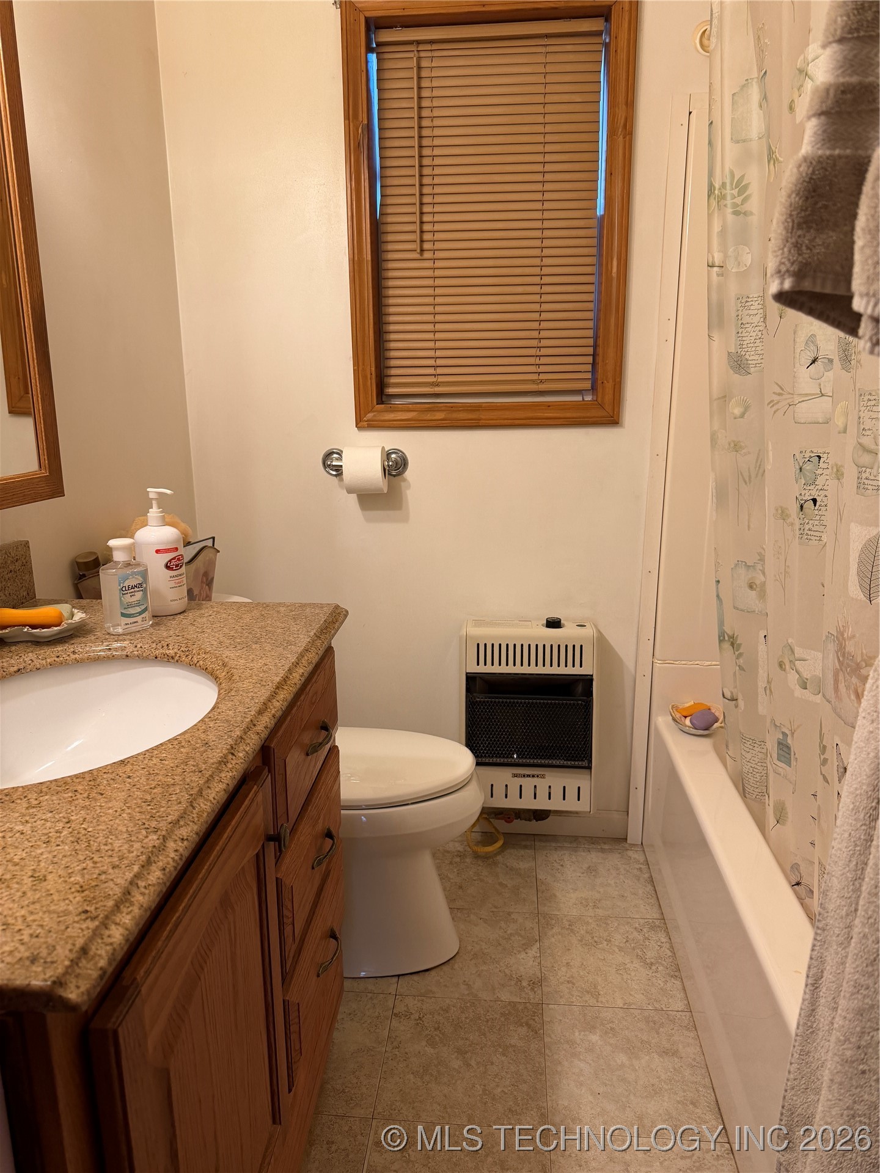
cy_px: 586
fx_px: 813
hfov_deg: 56.8
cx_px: 440
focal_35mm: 24
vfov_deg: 71.6
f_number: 1.78
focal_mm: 6.76
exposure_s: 1/60
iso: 200
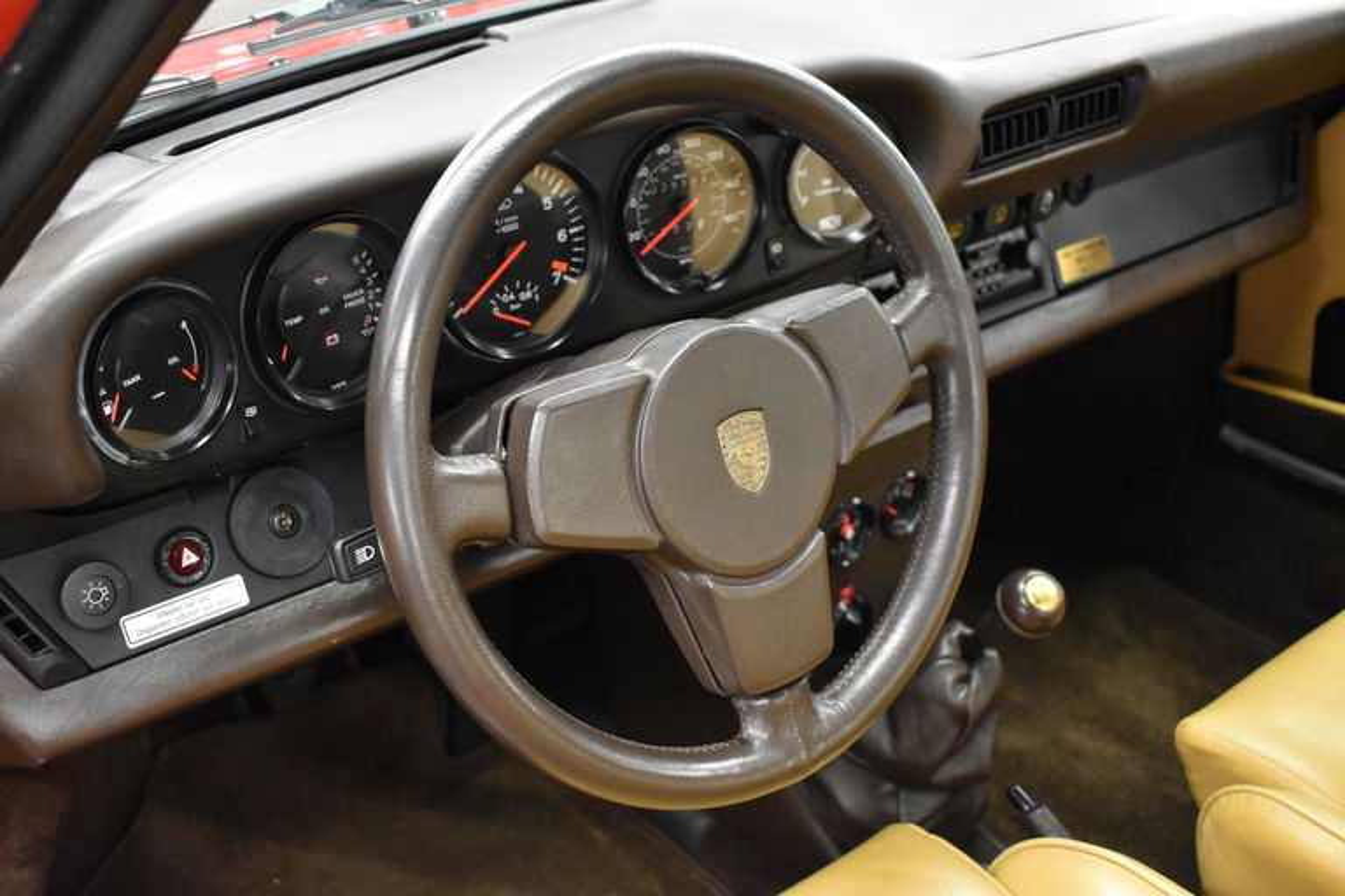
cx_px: 672
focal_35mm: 44
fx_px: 1625
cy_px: 448
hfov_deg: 45.0
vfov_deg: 30.8
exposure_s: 1/50
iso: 4500
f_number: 4.2
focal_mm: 29
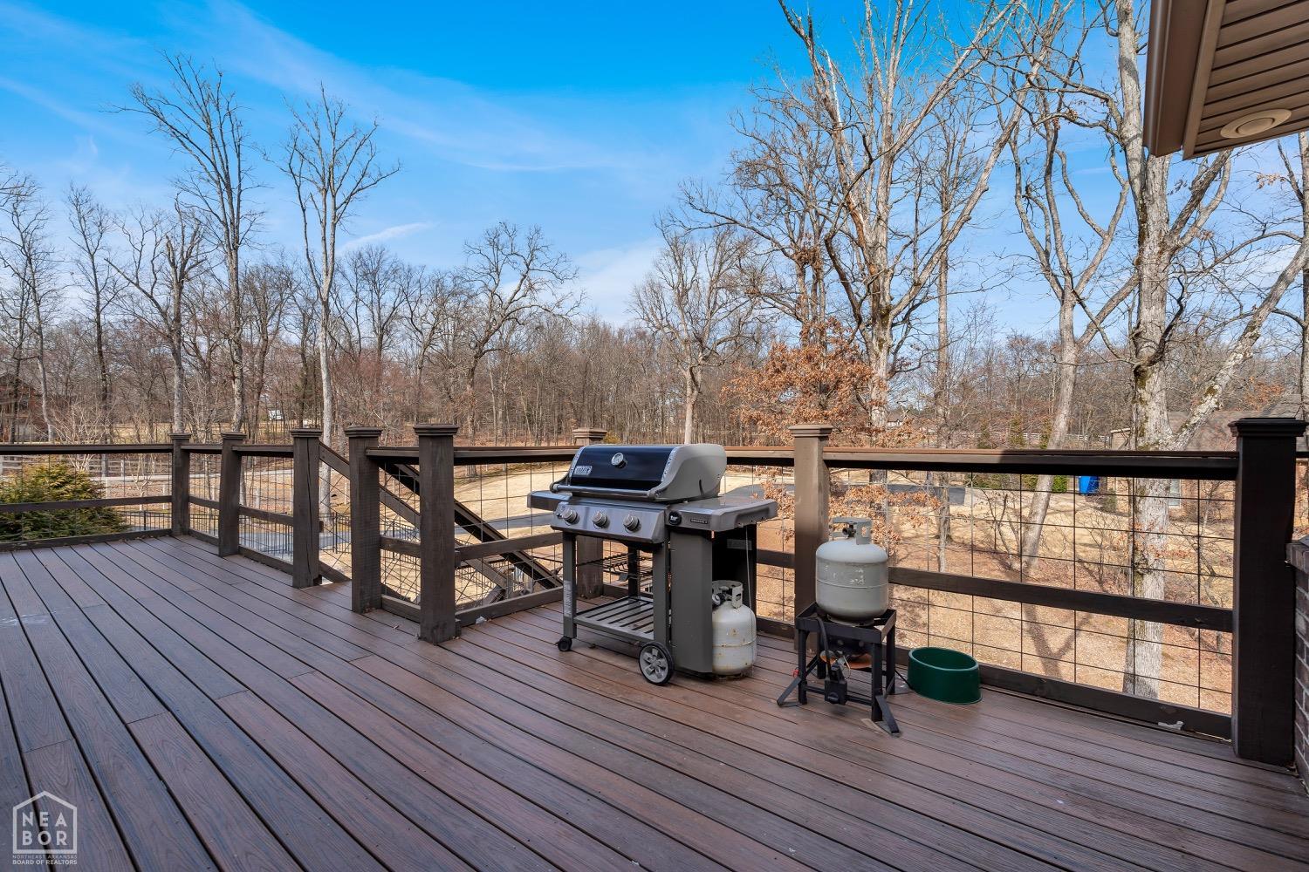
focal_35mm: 16
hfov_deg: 96.7
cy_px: 436
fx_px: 582
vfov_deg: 73.7
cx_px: 654
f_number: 5.6
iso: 100
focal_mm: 16
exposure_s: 1/60
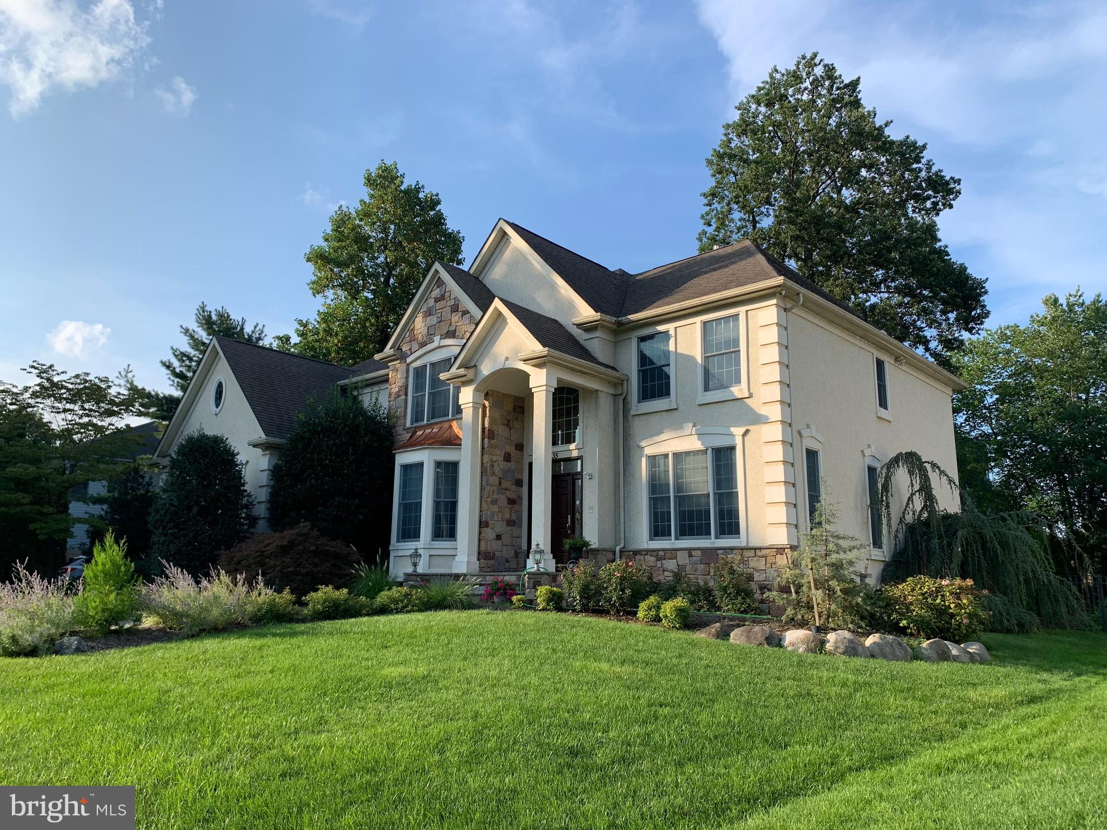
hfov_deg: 67.3
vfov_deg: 53.1
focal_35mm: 26
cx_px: 554
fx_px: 831
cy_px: 415
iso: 25
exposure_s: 1/1176
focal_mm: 4.25
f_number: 1.8
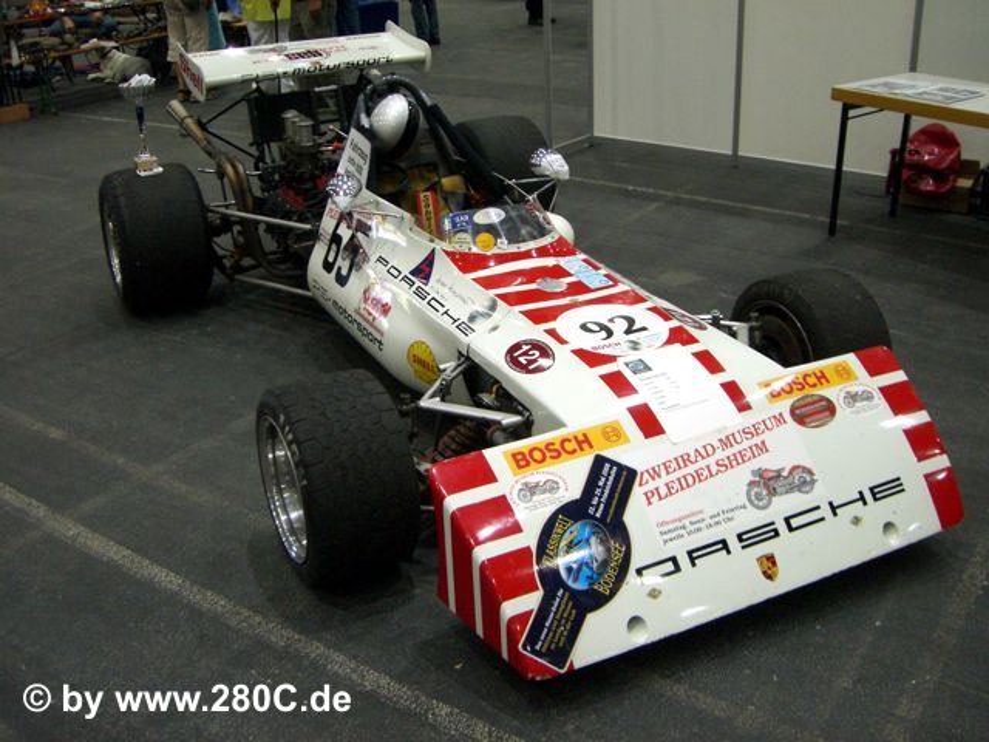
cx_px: 494
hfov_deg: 49.0
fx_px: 1086
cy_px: 371
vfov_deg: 37.7
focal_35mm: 38
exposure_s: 1/125
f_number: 2.7
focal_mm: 6.2
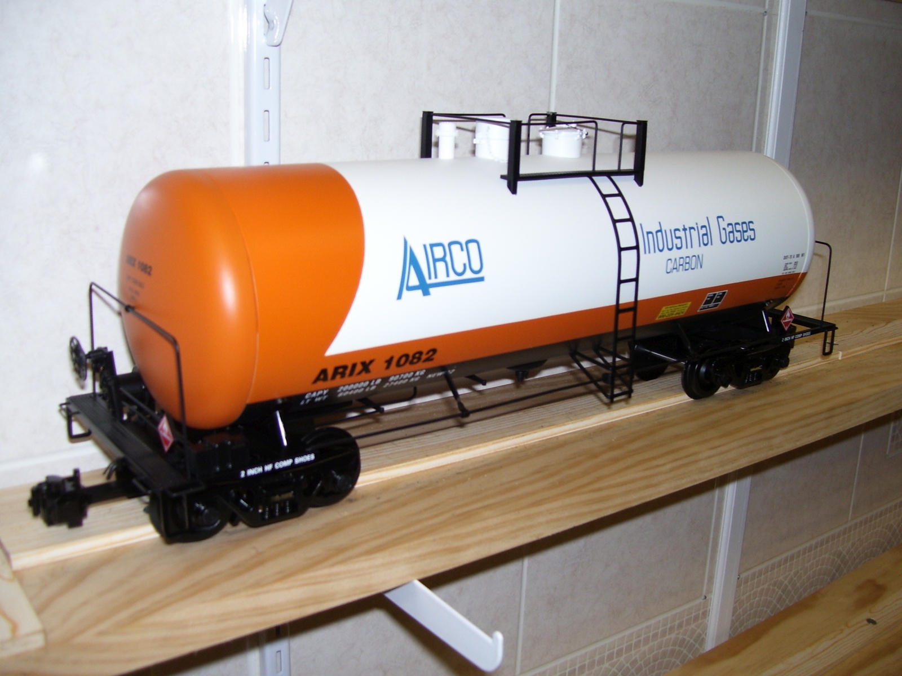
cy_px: 338
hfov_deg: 50.1
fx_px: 964
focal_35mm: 37
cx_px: 451
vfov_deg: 38.7
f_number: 2.7
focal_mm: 6
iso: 80
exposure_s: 1/60
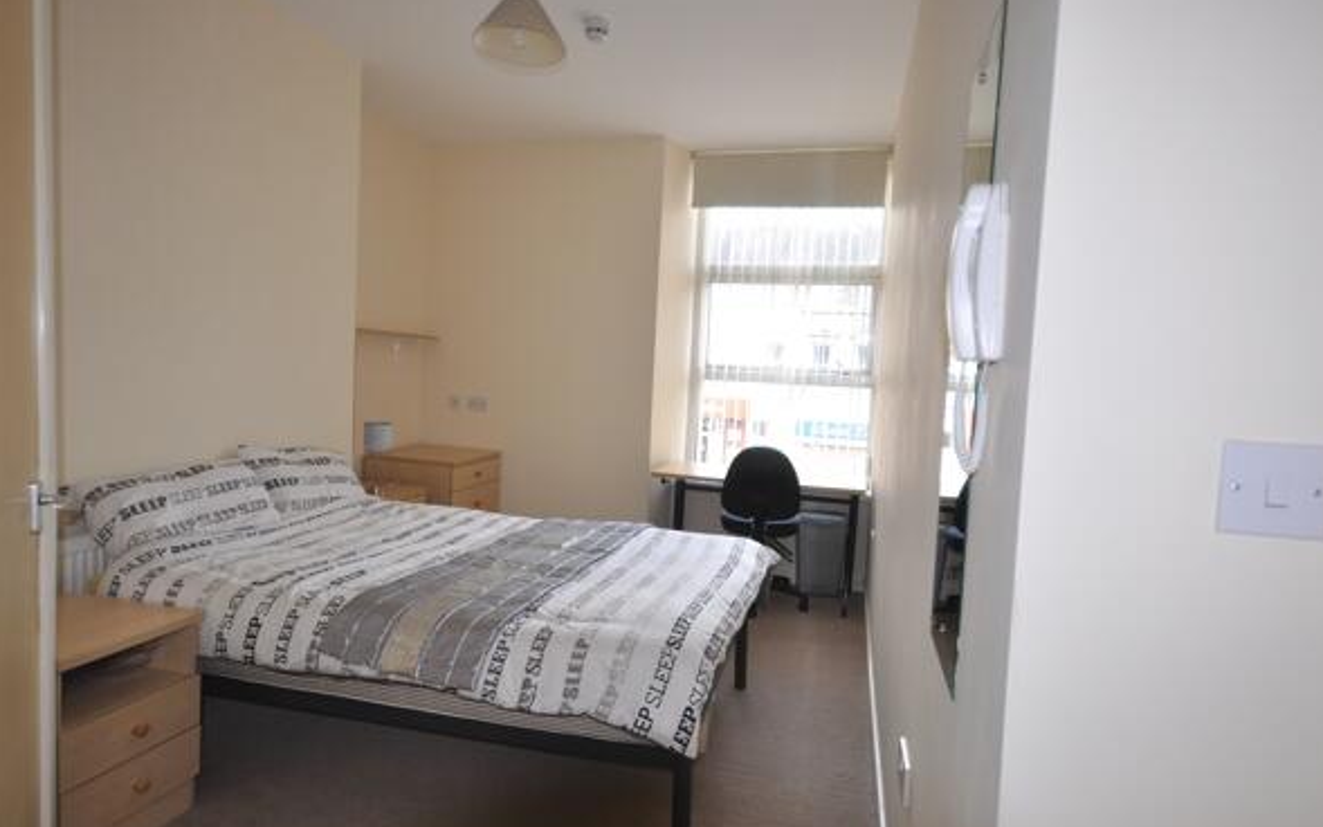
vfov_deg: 56.0
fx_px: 777
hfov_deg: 80.8
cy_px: 428
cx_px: 669
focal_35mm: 22
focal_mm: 13
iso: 400
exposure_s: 1/60
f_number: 4.5
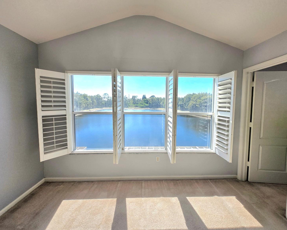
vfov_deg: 88.0
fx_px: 119
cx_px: 148
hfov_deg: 100.7
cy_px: 112
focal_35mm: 14
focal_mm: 1.7
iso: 25
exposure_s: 1/286
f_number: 2.2
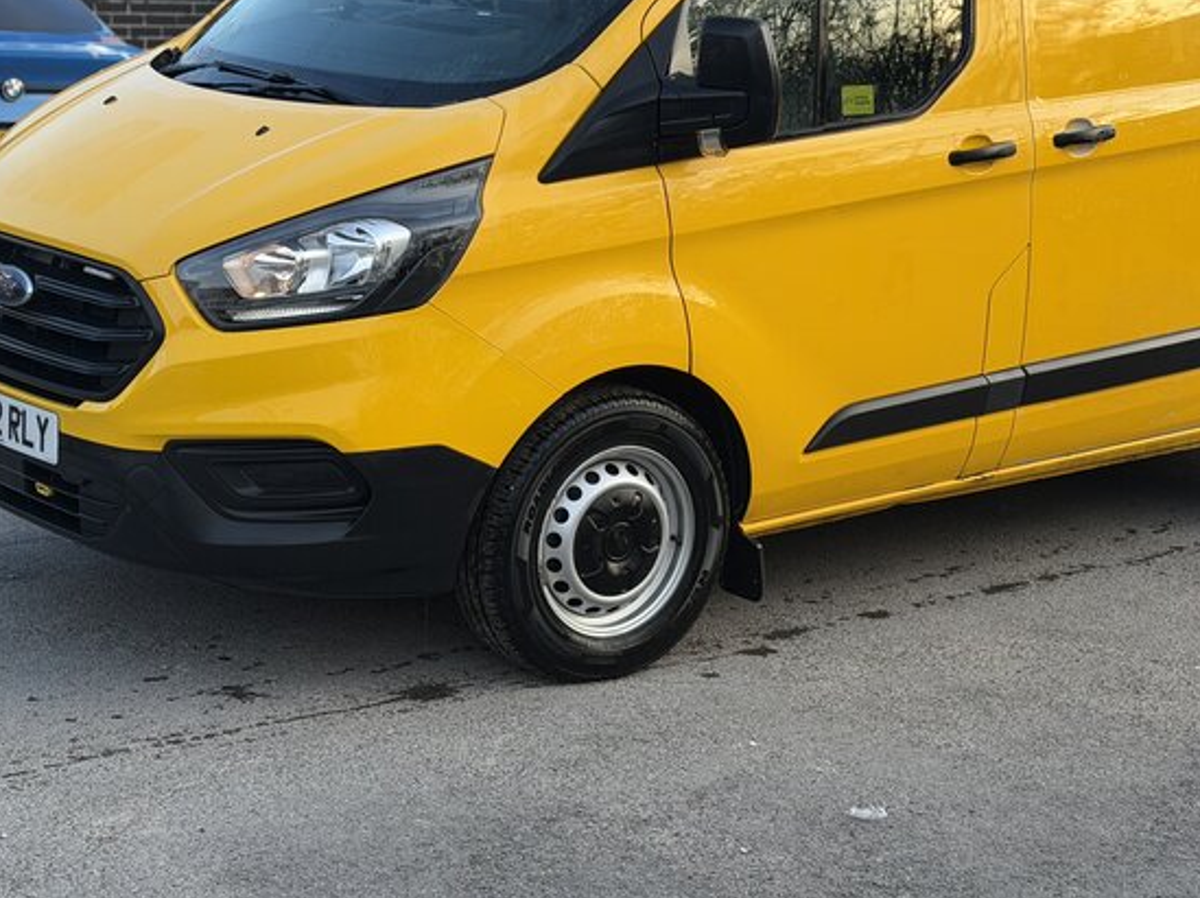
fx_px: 2425
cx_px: 748
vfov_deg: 20.9
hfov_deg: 27.7
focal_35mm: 70
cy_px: 262
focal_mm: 6.76
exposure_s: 1/309
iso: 64
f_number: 1.78
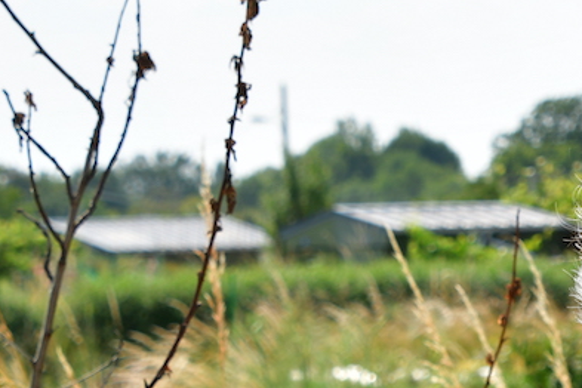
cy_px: 462
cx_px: 803
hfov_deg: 9.2
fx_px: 3556
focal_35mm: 220
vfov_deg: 6.2
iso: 100
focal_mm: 48
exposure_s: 1/250
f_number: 9
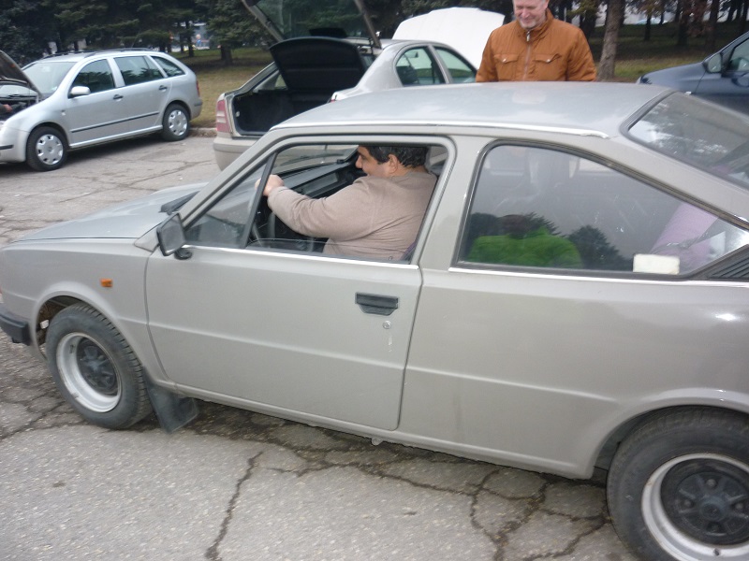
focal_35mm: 33
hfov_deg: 55.4
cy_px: 280
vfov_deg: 42.9
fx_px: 714
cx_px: 374
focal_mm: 5.5
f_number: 2.8
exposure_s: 1/30
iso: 160
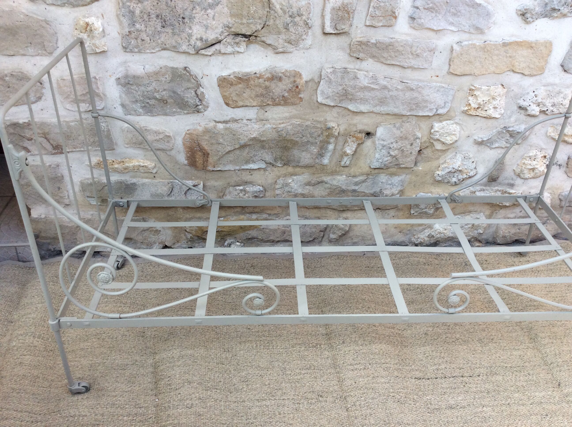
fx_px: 528
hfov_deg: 56.9
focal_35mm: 32
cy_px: 214
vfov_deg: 44.1
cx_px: 286
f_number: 2.4
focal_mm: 3.3
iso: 32
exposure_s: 1/217
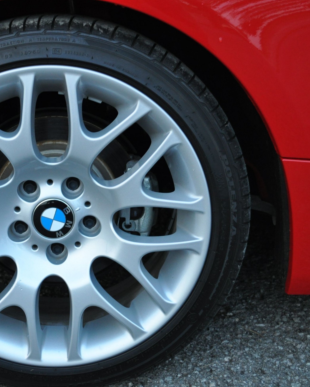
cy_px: 196
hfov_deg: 26.9
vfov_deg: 33.6
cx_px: 88
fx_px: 642
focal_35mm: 56
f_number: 4.2
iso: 800
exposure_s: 1/30
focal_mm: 26
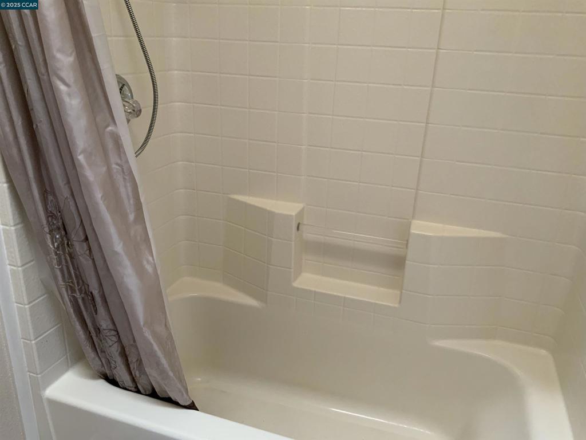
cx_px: 293
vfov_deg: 48.2
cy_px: 220
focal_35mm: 29
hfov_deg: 61.7
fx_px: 491
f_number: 1.8
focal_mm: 3
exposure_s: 1/60
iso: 160
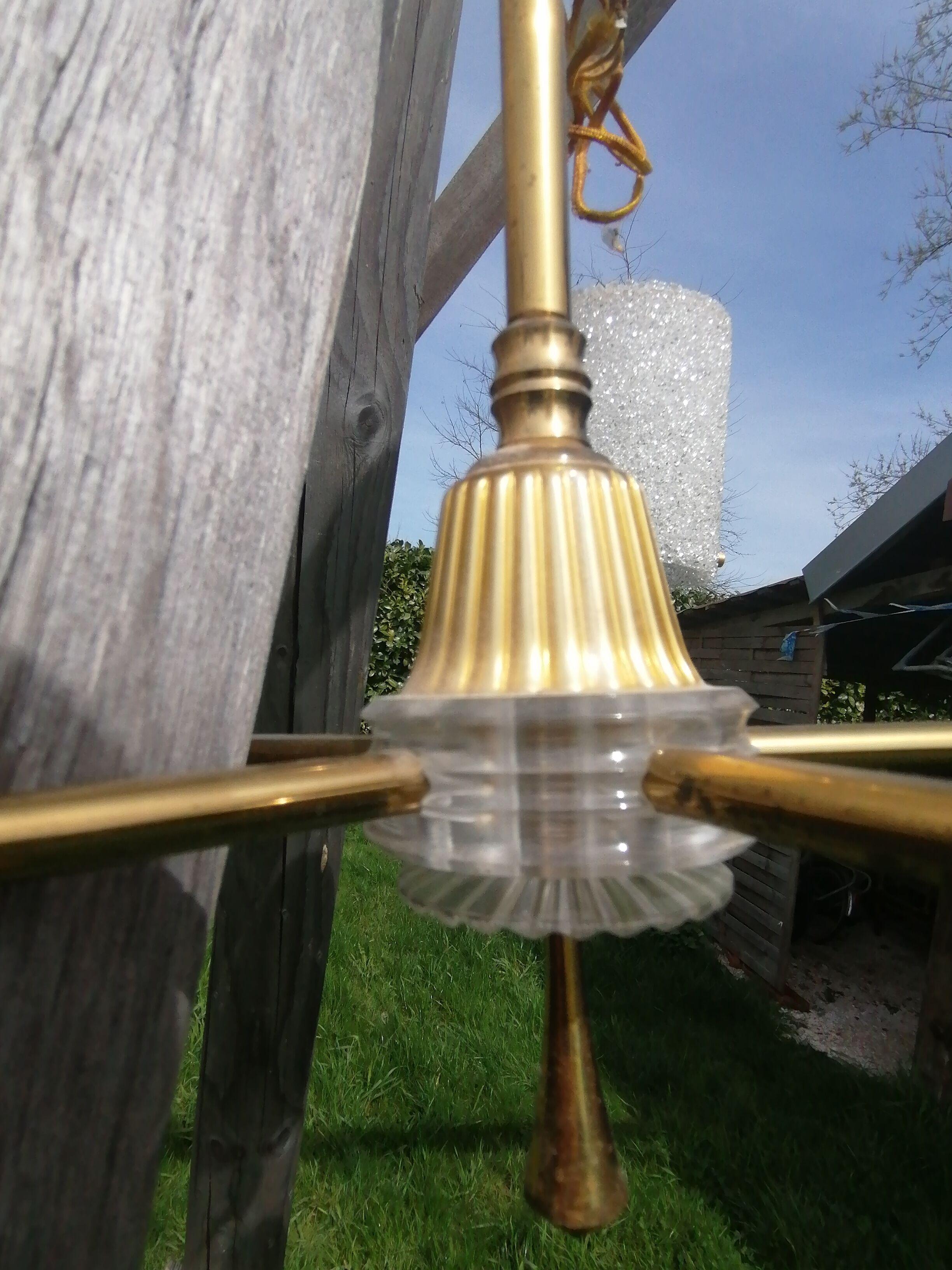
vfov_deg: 81.7
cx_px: 476
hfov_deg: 66.0
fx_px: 733
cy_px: 635
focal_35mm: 20
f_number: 2.4
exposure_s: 1/1727
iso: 50
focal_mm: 1.78
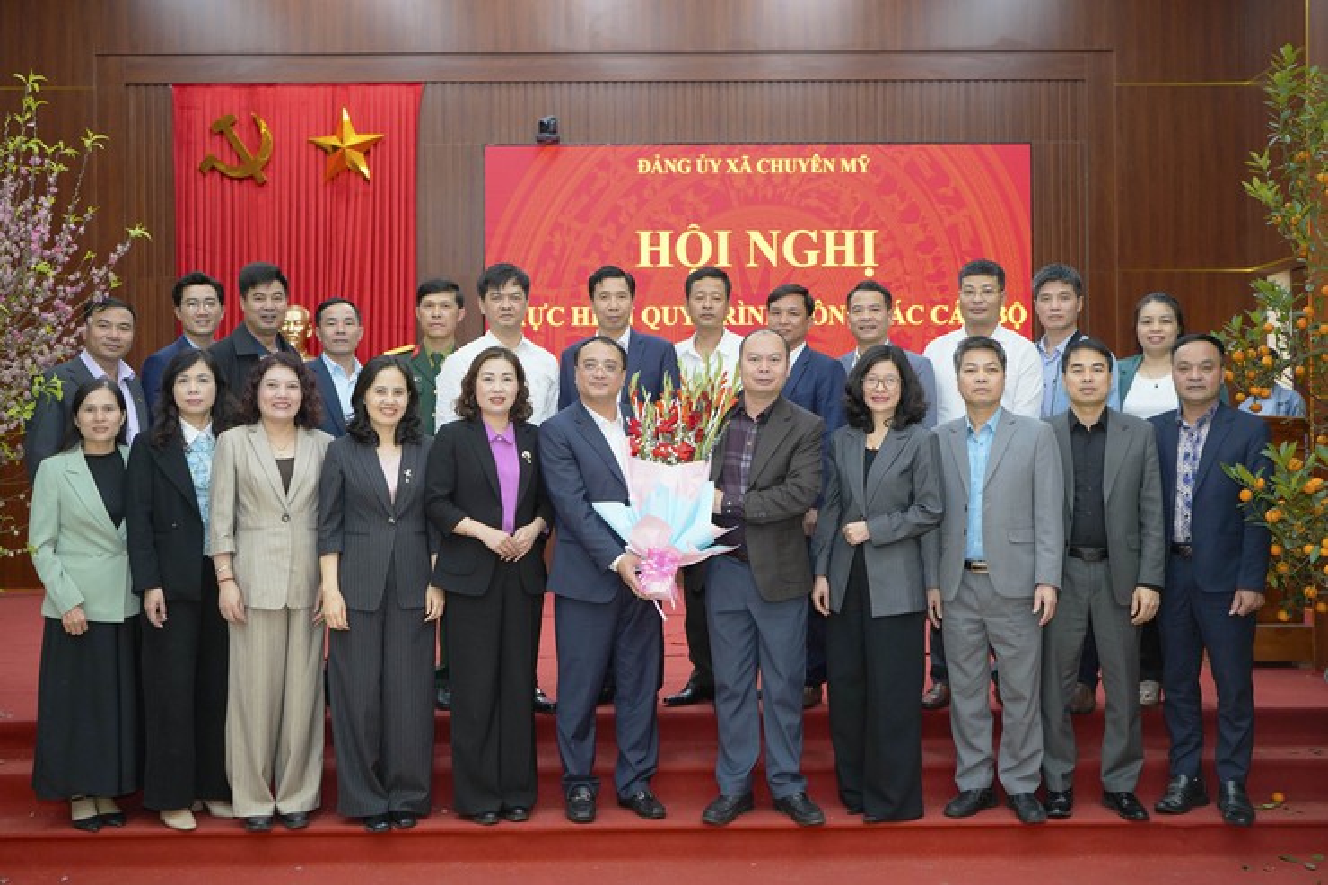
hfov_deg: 49.6
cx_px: 664
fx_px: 1438
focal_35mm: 39
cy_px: 442
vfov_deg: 34.2
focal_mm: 39
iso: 1250
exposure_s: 1/200
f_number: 4.5
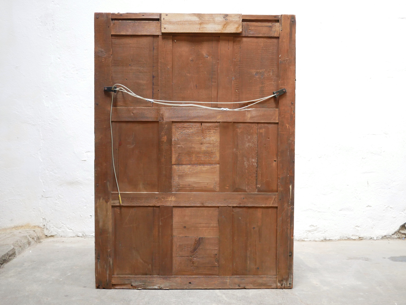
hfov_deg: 46.8
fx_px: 469
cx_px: 203
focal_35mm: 40
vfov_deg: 36.0
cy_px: 152
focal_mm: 20
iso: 1250
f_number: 1.7
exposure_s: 1/60
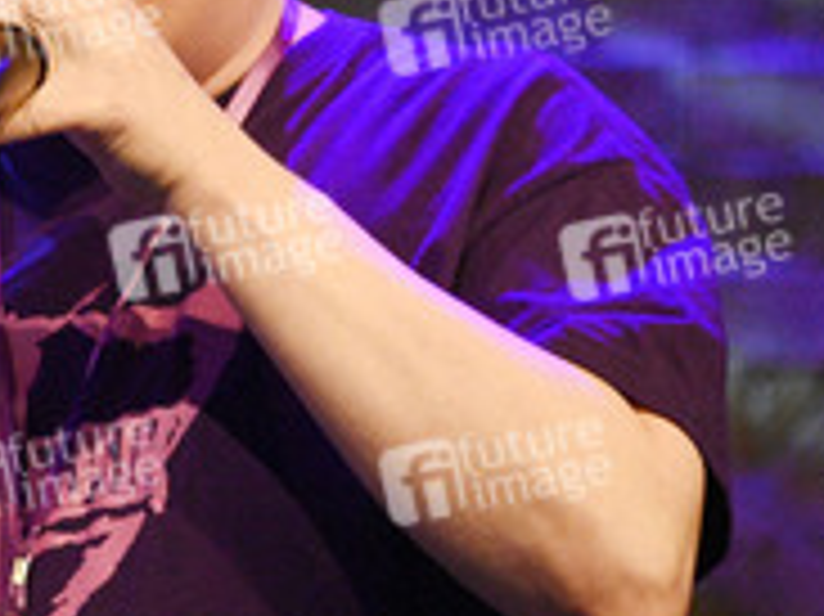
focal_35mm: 711
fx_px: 16914
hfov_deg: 2.8
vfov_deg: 2.1
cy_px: 135
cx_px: 106
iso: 25600
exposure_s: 1/160
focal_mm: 300
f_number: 5.6
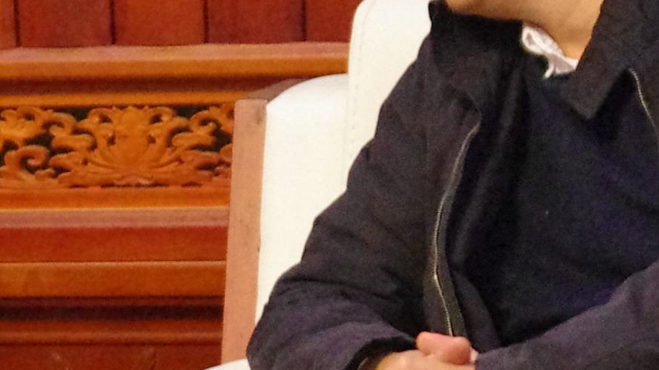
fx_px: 6132
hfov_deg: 6.1
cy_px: 209
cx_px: -87
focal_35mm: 351
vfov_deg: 3.5
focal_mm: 40
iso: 3200
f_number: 3.2
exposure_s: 1/100
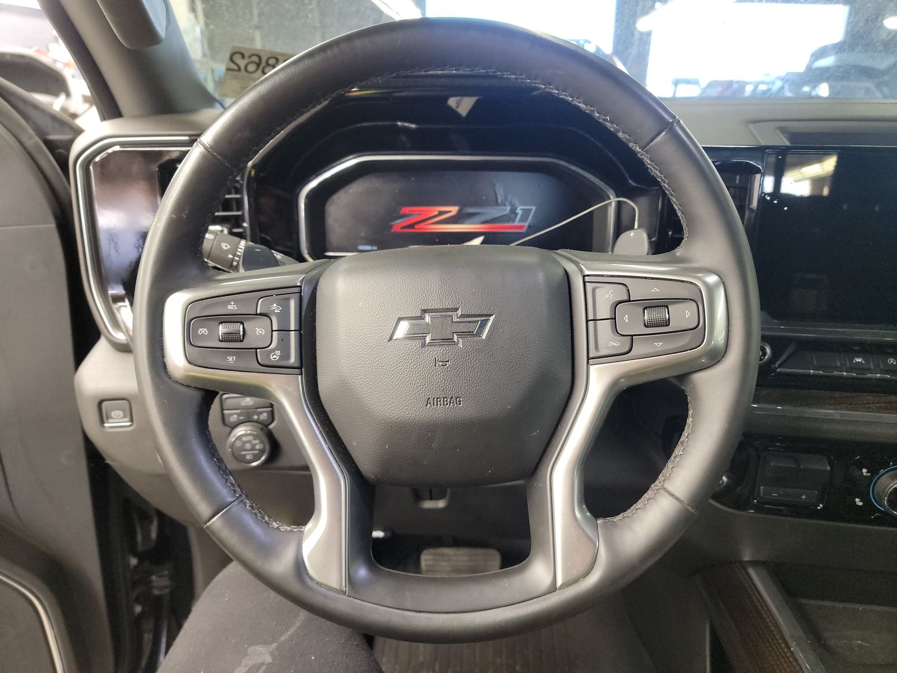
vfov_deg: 56.8
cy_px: 336
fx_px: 622
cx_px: 448
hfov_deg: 71.6
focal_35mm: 24
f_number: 1.8
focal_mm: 6.7
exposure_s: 1/59
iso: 898
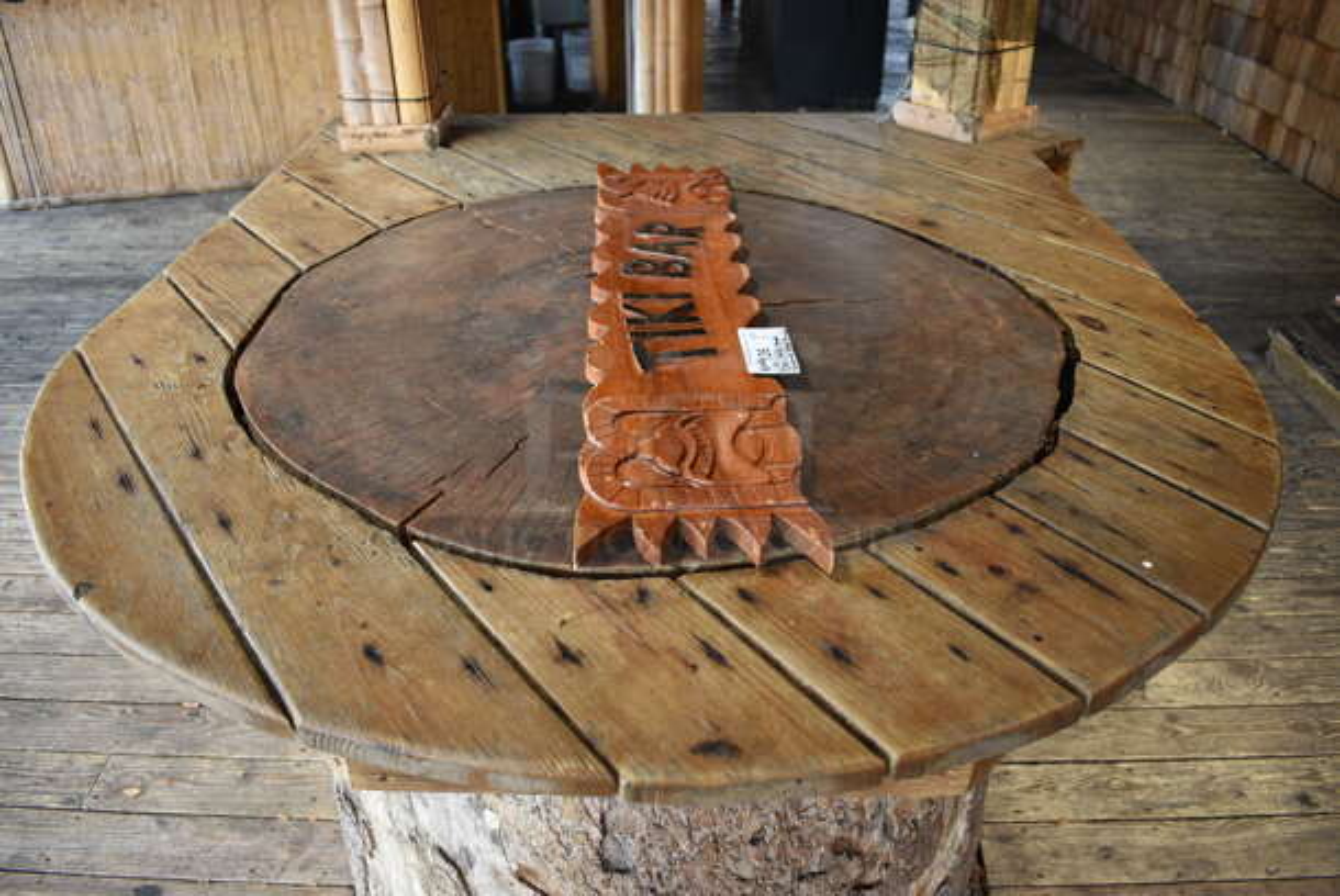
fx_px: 1006
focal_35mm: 27
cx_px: 670
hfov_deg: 67.3
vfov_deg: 48.0
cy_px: 448
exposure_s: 1/160
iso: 800
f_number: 3.5
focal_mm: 18
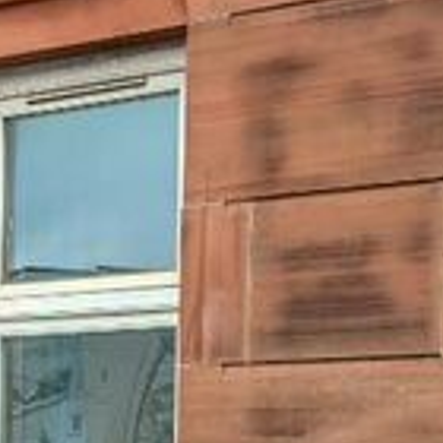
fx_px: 1723
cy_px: 555
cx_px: 32
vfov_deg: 14.1
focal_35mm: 119
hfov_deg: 14.5
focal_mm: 4.38
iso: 53
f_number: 1.73
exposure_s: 1/499
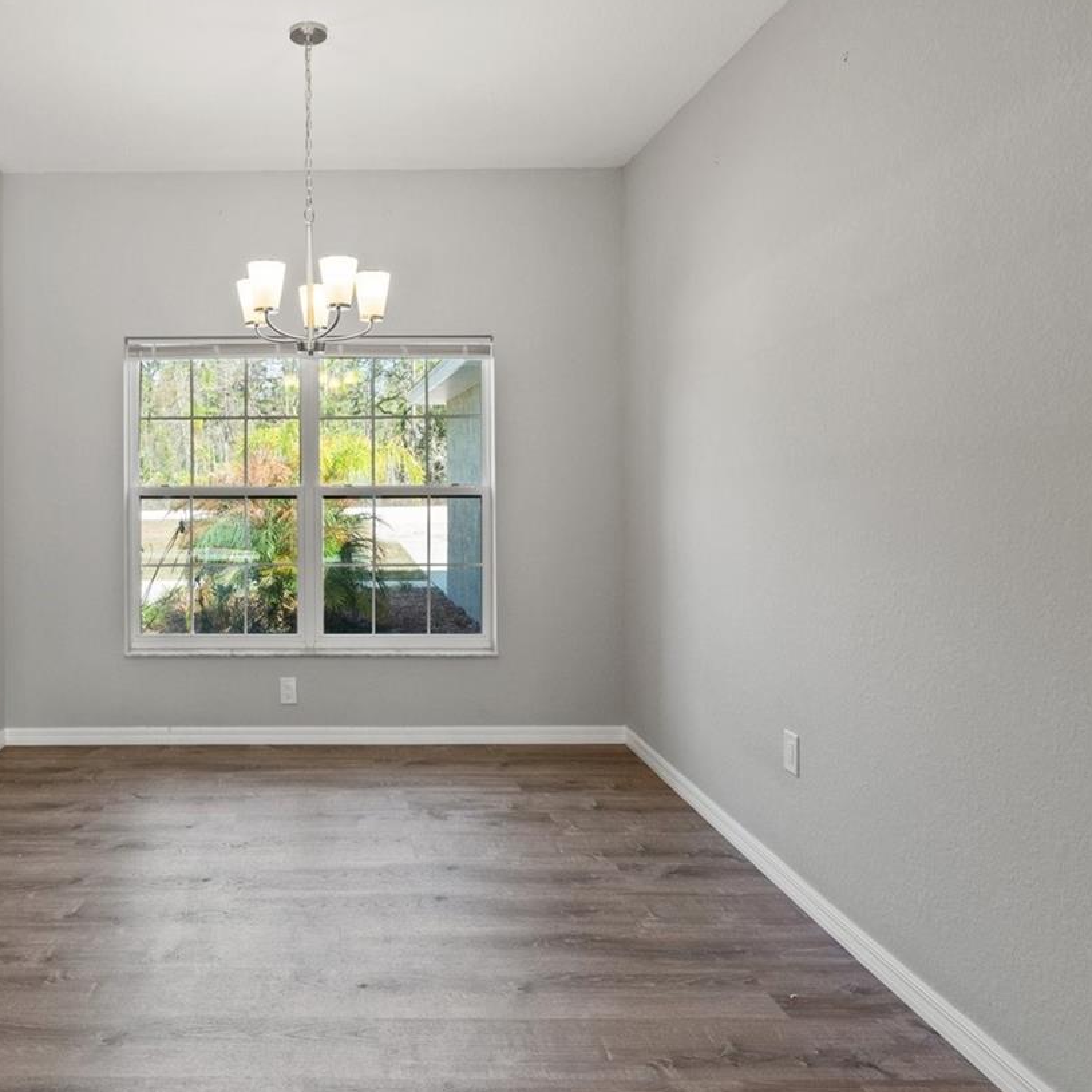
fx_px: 892
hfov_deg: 60.5
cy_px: 463
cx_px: 314
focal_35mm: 25
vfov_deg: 62.6
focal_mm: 10
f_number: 8
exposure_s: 1/13
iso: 400
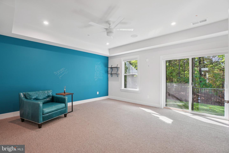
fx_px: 95
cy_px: 76
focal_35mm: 15
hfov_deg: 100.4
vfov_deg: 77.3
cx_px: 114
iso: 100
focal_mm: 10
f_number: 7.1
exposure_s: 1/6
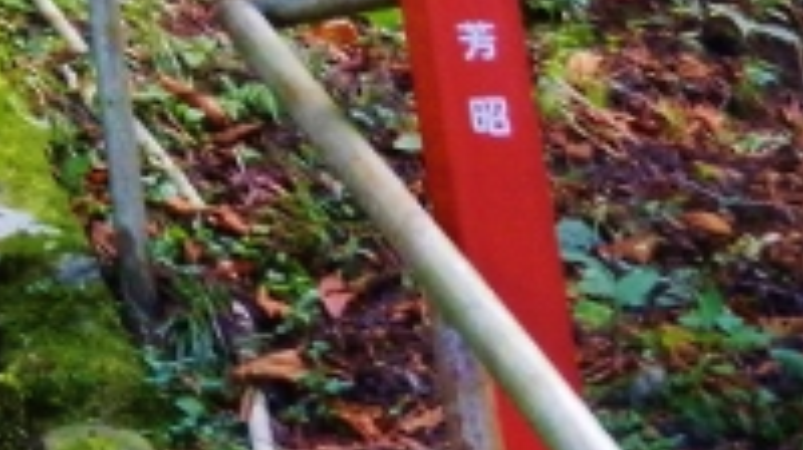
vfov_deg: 7.7
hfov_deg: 13.4
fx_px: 3063
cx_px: -654
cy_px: -671
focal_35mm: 144
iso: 400
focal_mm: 5.9
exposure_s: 1/25
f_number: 3.8
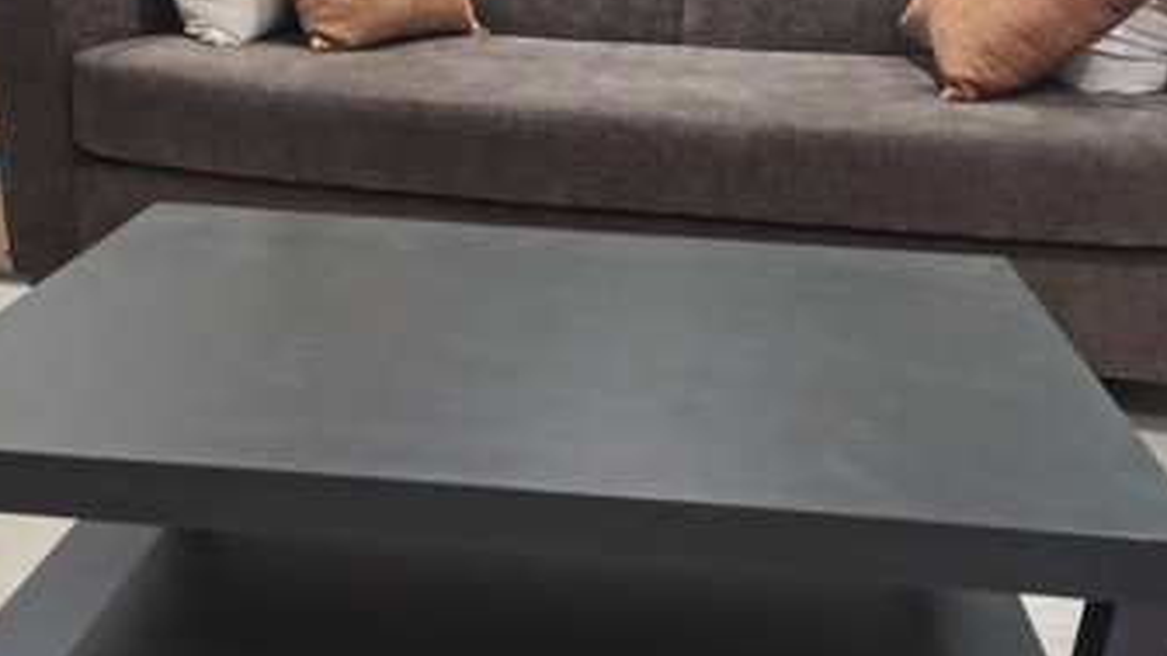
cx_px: 589
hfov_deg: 54.0
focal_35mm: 37
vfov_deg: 31.9
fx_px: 1145
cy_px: 373
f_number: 1.7
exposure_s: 1/24
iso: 1332
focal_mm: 4.71
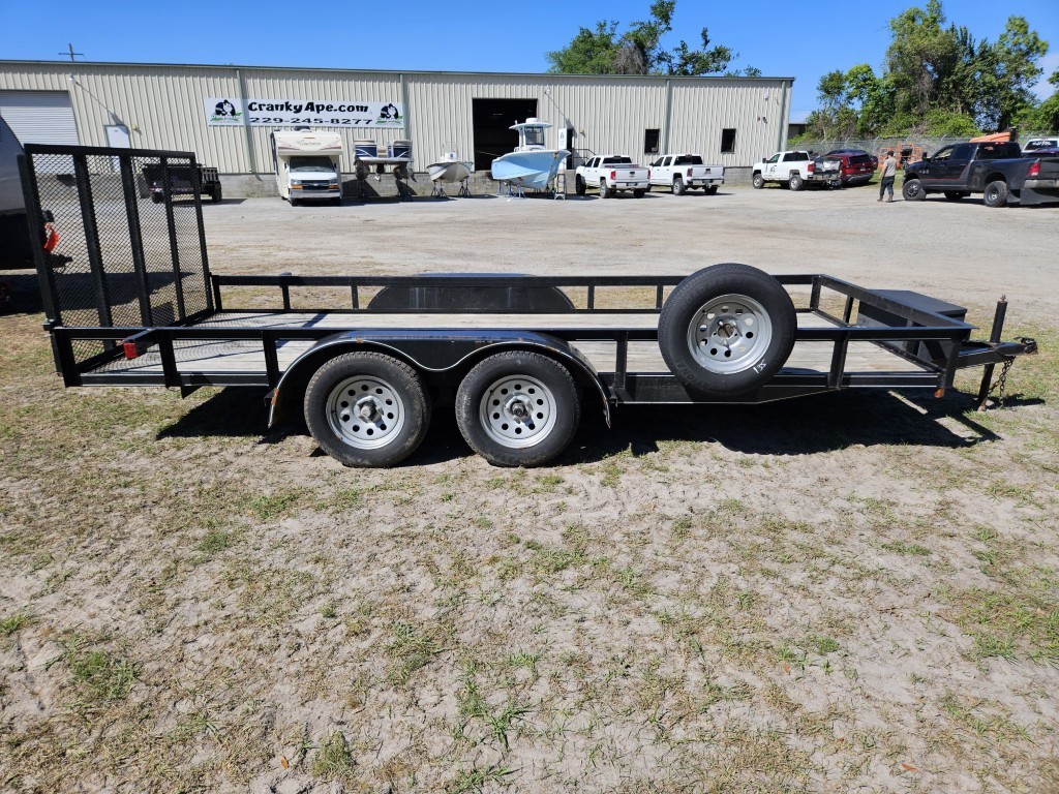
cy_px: 397
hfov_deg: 73.9
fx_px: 704
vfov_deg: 58.9
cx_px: 530
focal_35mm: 23
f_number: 1.8
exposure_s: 1/1814
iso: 25
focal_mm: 5.4
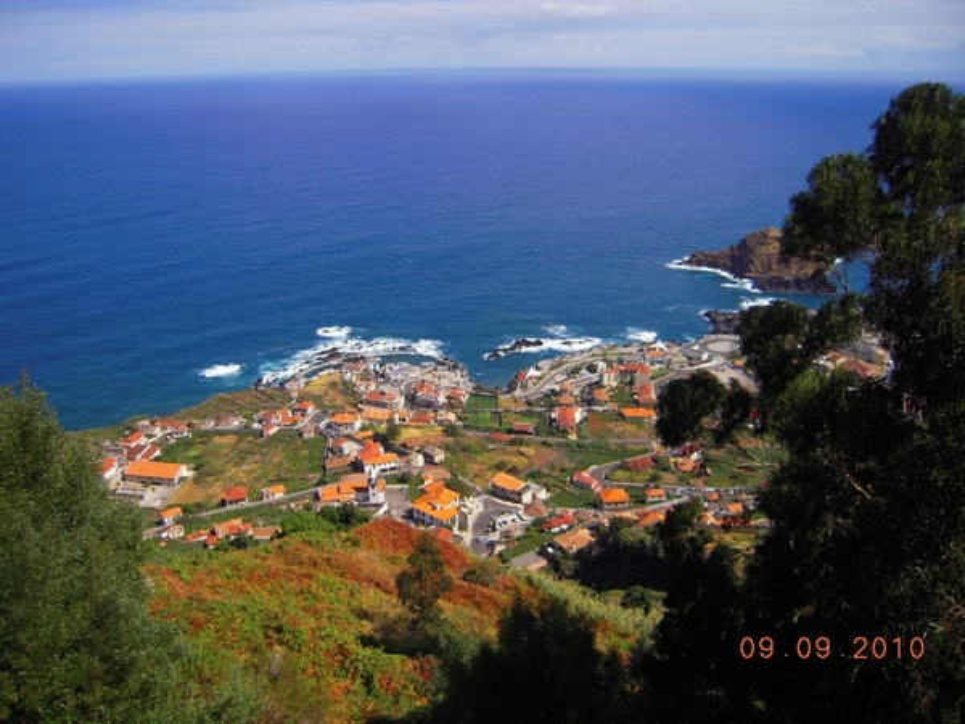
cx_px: 482
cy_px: 362
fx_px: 781
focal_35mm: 28
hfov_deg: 63.4
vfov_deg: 49.7
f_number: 5.4
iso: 100
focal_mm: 5
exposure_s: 1/400
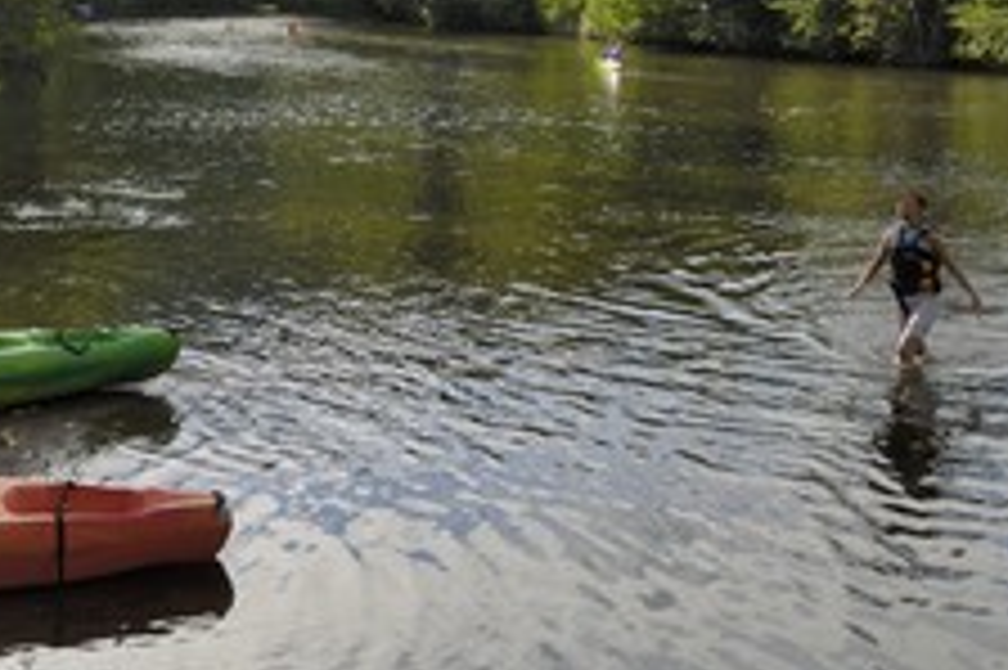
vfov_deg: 21.5
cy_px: 85
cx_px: 371
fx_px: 1735
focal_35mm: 62
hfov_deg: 32.2
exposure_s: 1/100
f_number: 6.3
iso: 100
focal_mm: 22
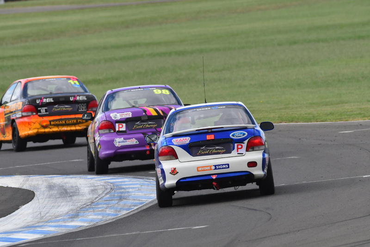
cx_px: 185
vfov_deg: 1.8
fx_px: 7711
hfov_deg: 2.7
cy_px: 124
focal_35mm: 750
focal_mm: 500
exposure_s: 1/500
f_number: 9
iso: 400
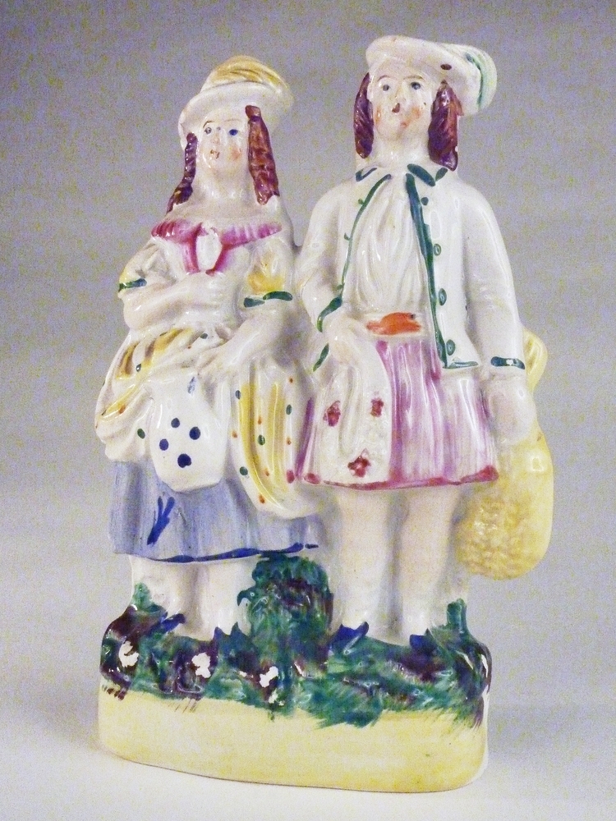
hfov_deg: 34.3
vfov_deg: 44.8
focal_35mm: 42
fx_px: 997
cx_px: 308
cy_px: 410
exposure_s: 1/800
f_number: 5.6
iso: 1600
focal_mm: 6.9
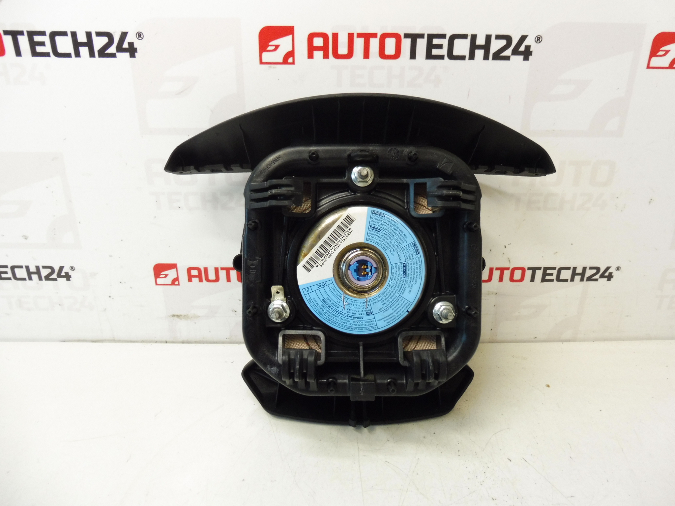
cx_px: 338
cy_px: 253
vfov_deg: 56.8
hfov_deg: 71.6
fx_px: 468
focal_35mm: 24
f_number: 3.5
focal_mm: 4.3
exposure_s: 1/60
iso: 200
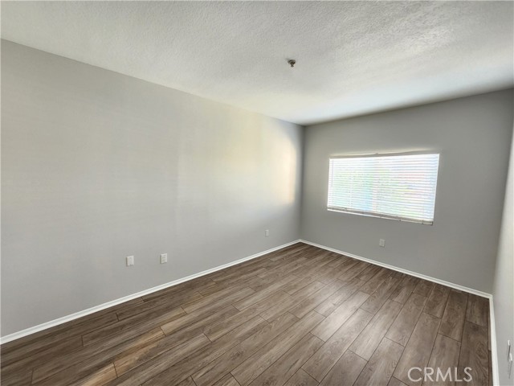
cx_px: 257
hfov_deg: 106.2
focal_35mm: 13
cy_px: 193
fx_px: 193
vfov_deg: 89.9
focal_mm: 2.2
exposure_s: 1/30
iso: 320
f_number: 2.2
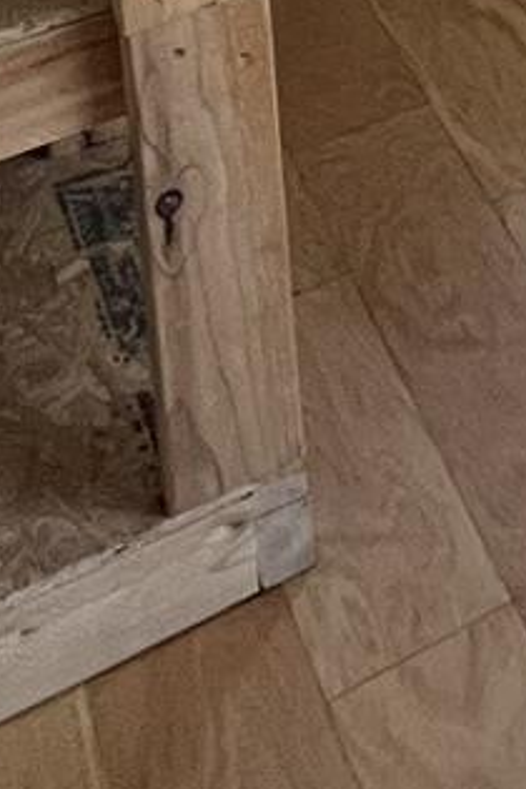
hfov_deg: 10.6
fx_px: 1929
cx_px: 1603
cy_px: -837
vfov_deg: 16.7
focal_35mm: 88
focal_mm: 1.57
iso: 200
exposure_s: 1/99
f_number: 1.8
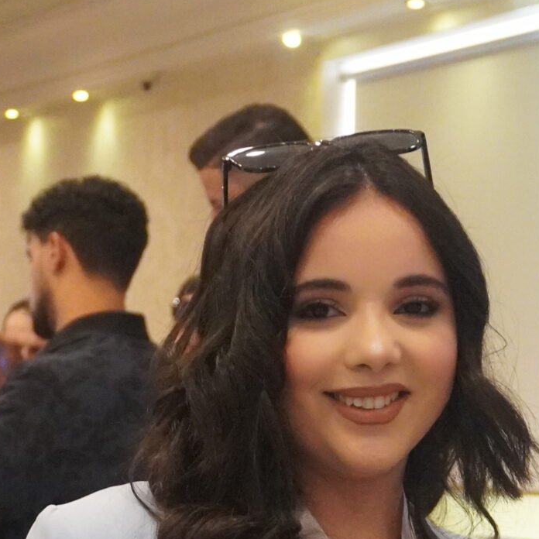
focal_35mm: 150
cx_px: 349
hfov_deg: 11.6
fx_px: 2642
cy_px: 541
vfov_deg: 11.5
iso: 6400
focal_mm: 32
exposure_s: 1/125
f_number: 5
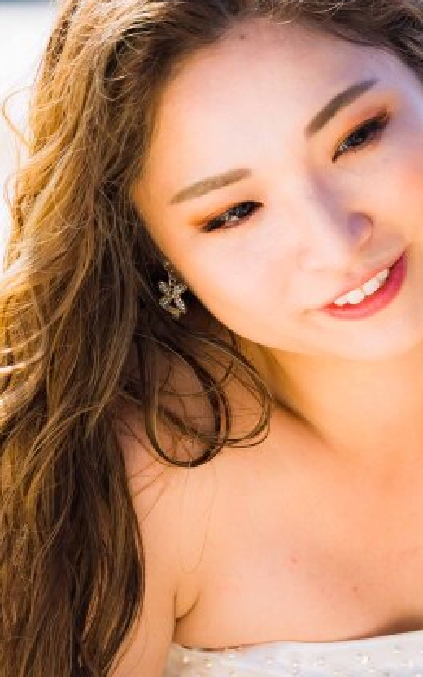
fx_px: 4279
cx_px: 490
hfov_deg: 5.6
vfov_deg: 9.0
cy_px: 535
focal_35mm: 232
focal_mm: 79
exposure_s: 1/1600
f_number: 4.5
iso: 320
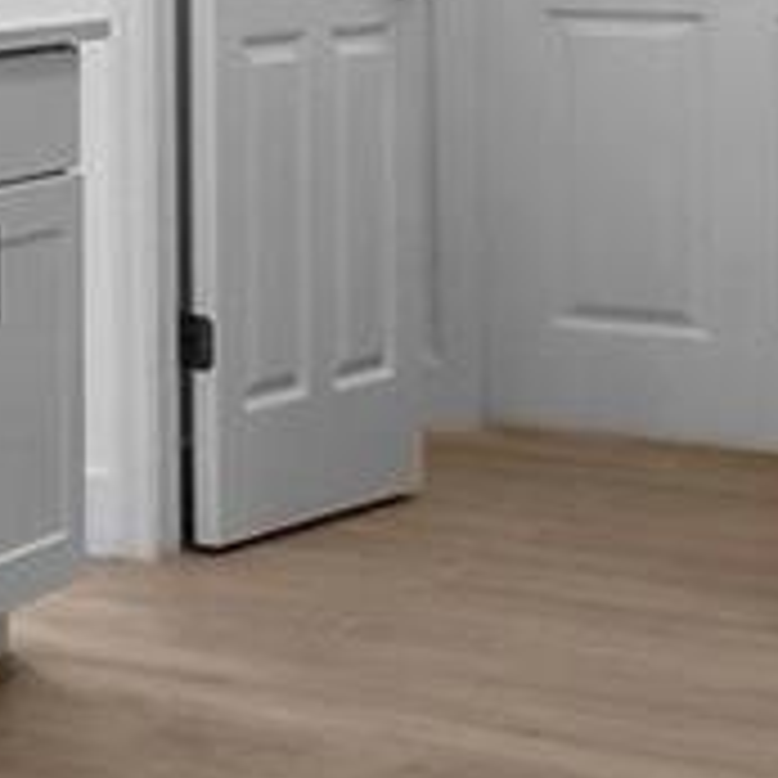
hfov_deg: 9.1
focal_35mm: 126
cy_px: -157
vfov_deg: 13.5
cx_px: -1943
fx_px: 3204
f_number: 8
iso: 400
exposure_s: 1/250
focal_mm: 16
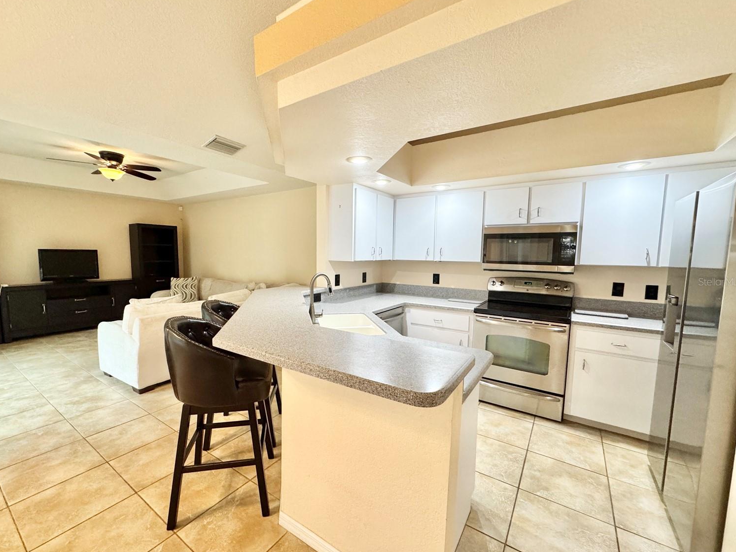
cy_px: 281
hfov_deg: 98.1
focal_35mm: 15
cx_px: 350
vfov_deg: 81.7
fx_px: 319
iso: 320
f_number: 2.2
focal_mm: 2.22
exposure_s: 1/120
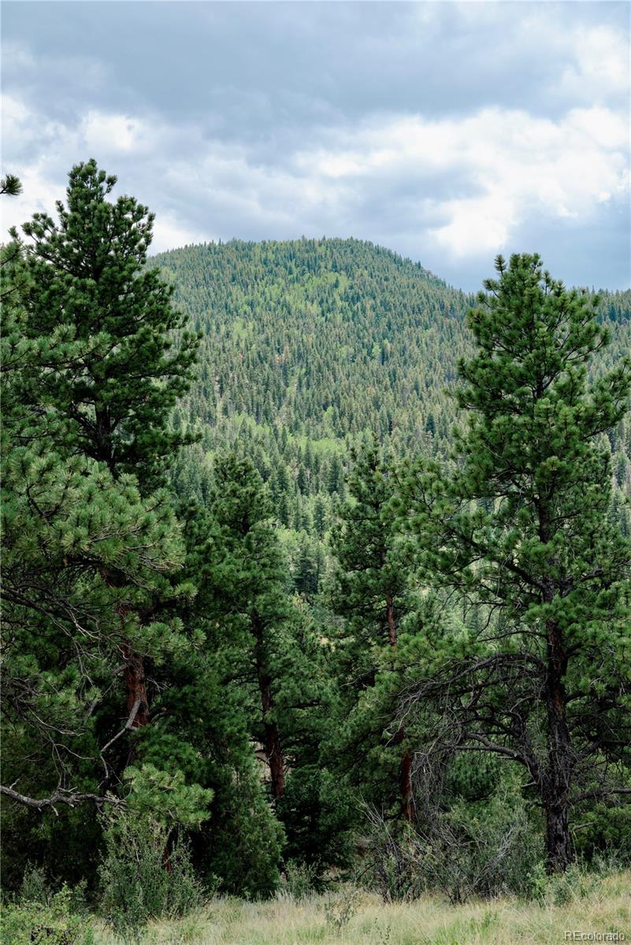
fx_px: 1313
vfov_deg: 39.6
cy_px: 472
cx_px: 316
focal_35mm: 50
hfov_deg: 27.0
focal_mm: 50
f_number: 16
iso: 320
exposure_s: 1/100
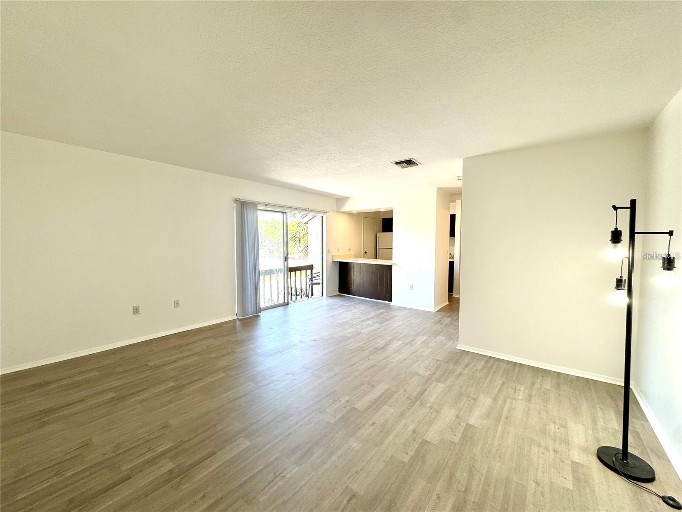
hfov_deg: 102.1
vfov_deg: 85.7
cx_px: 341
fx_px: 276
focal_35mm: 14
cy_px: 256
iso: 50
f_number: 2.2
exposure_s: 1/120
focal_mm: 2.22
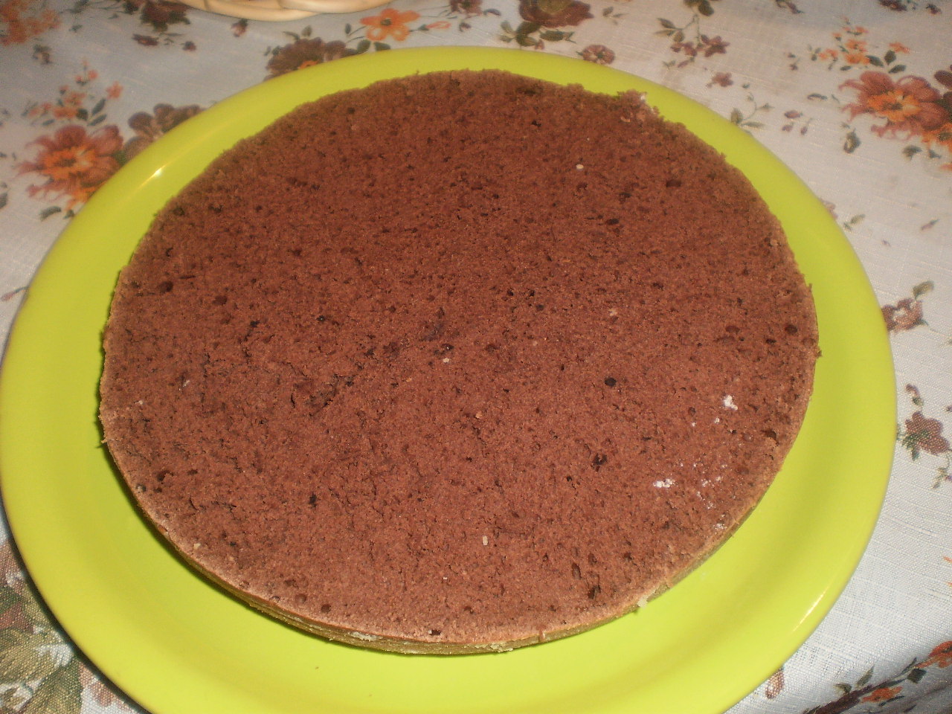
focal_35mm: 36
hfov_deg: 51.4
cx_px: 476
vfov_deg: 39.7
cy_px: 357
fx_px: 990
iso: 125
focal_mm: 6.3
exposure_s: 1/30
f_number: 3.1
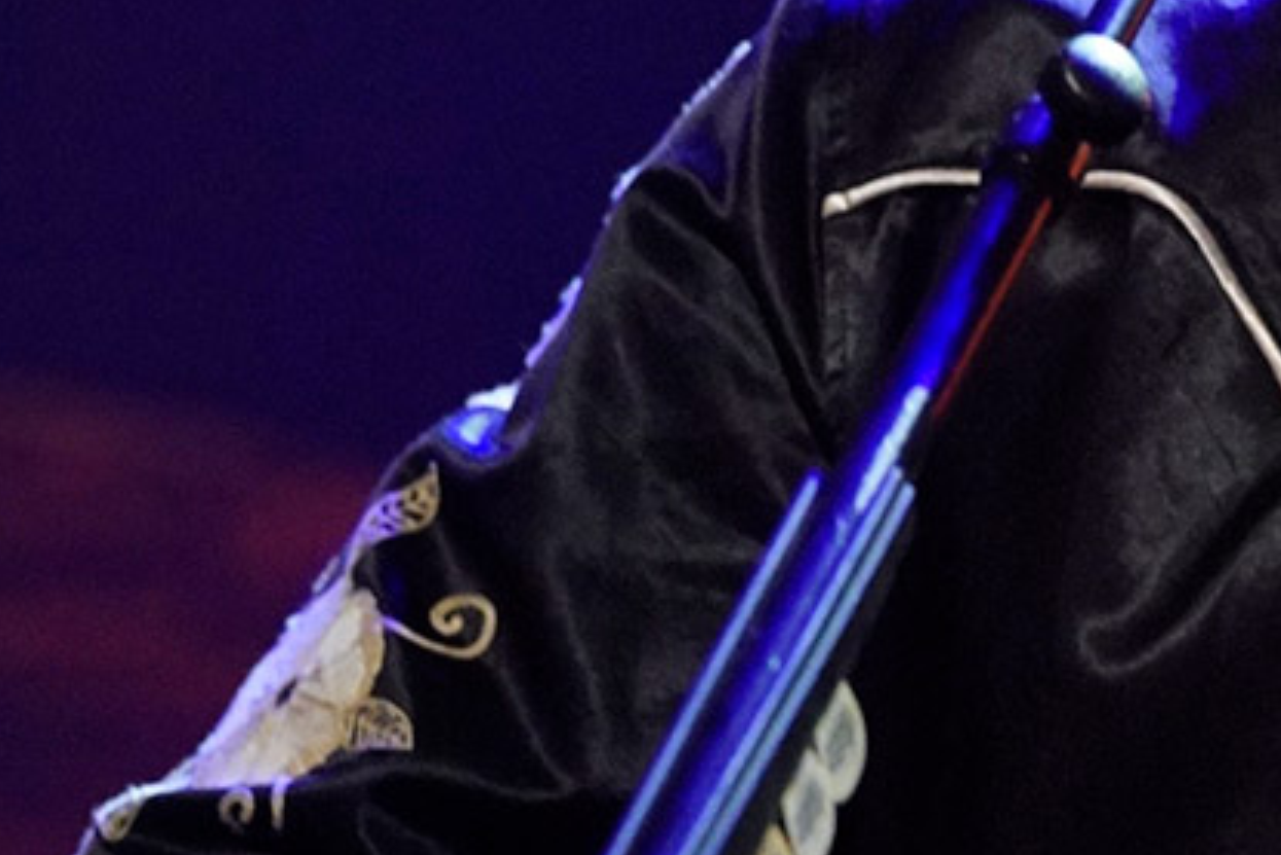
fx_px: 15554
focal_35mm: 437
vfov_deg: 3.1
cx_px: 2019
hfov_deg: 4.7
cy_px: -114
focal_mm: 121
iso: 5000
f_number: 3.5
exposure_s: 1/160
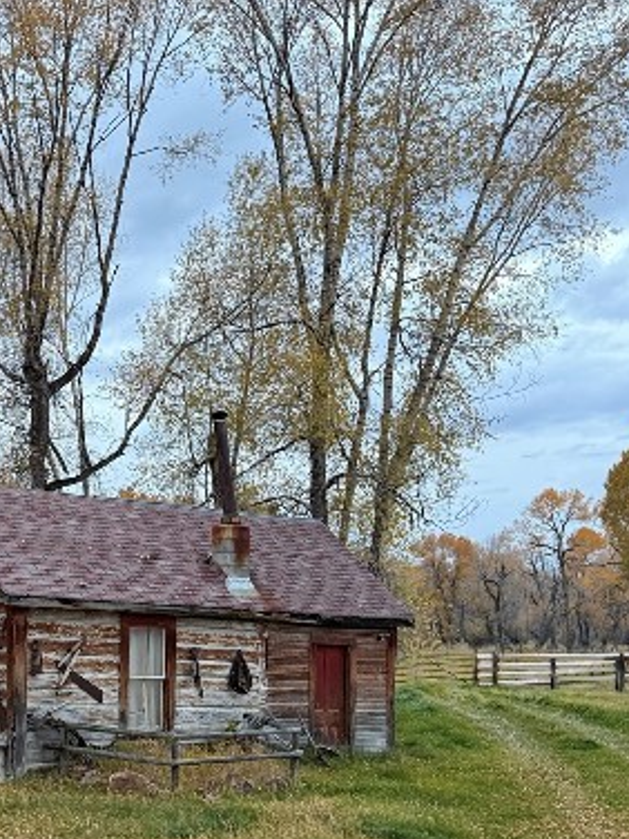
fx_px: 1187
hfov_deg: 28.4
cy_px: 623
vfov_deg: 38.0
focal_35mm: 49
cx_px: 49
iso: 400
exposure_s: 1/60
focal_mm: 6.76
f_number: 1.78
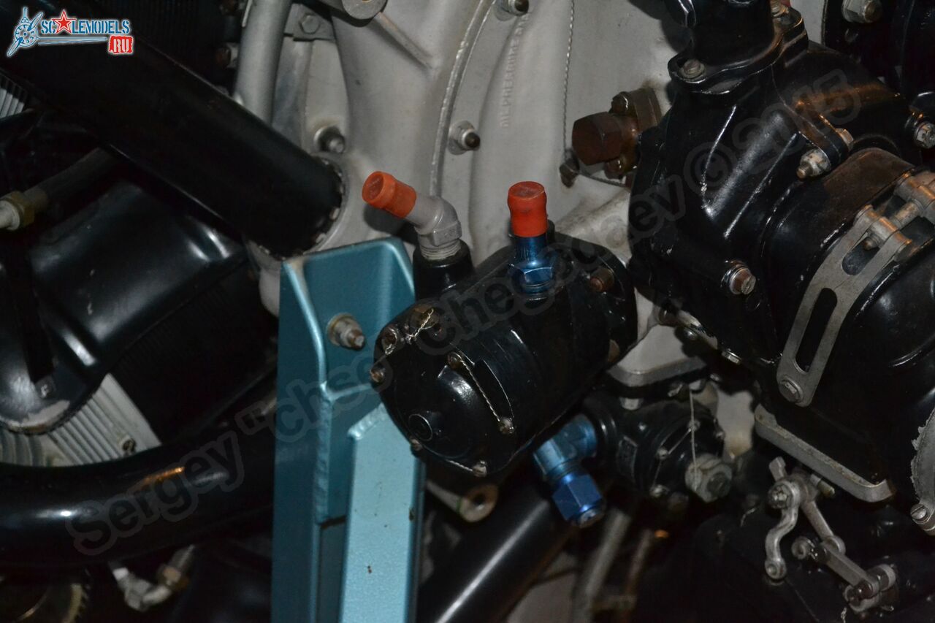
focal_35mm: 66
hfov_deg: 30.5
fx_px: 1714
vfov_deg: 20.6
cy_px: 312
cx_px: 468
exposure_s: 1/60
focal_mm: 44
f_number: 5.3
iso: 3200
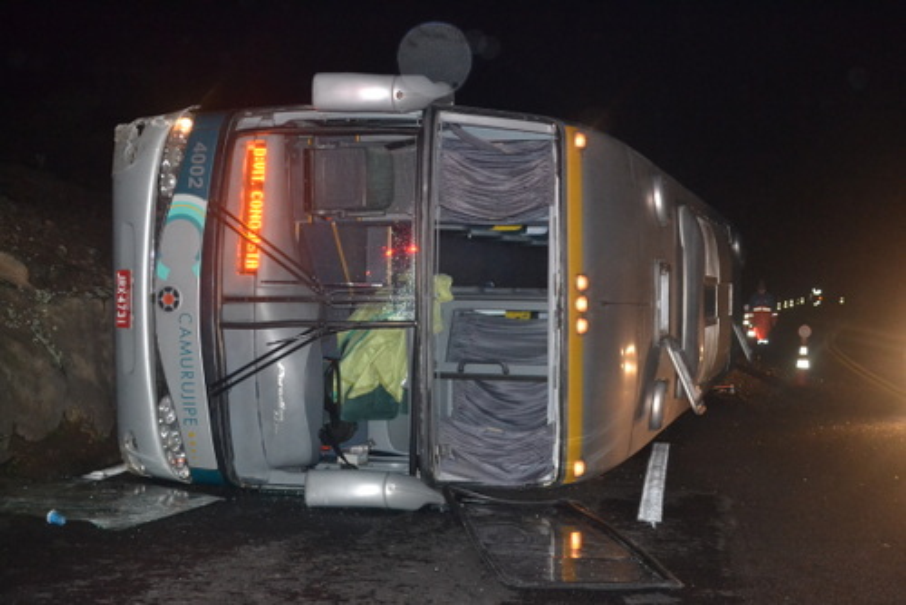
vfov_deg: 25.8
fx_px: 1322
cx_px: 453
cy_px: 302
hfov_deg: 37.8
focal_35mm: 52
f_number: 5
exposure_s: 1/60
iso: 3200
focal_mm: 35
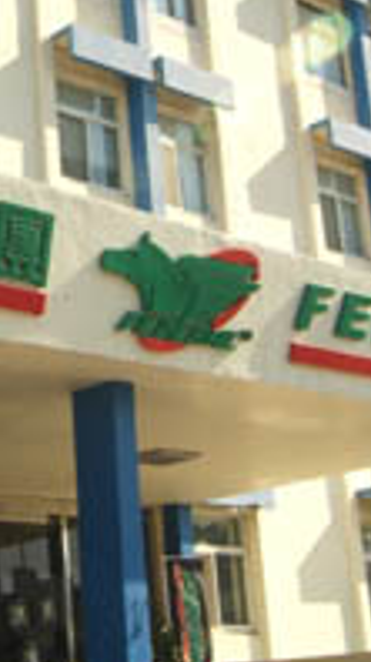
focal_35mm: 81
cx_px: 38
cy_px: 224
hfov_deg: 14.7
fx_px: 1420
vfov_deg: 26.1
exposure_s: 1/45
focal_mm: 24
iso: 400
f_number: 22
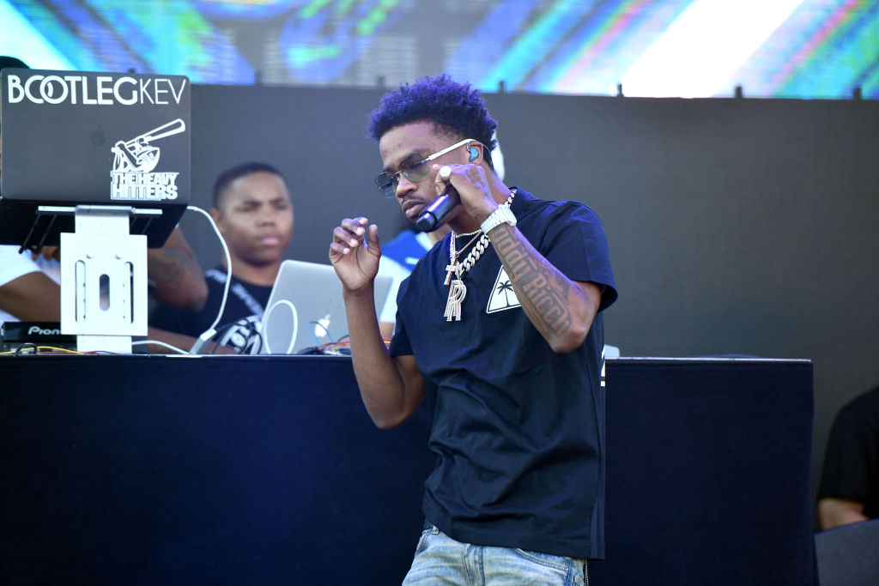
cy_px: 293
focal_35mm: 200
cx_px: 440
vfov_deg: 6.9
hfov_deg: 10.3
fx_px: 4884
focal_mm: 200
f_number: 4.5
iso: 800
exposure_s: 1/1600
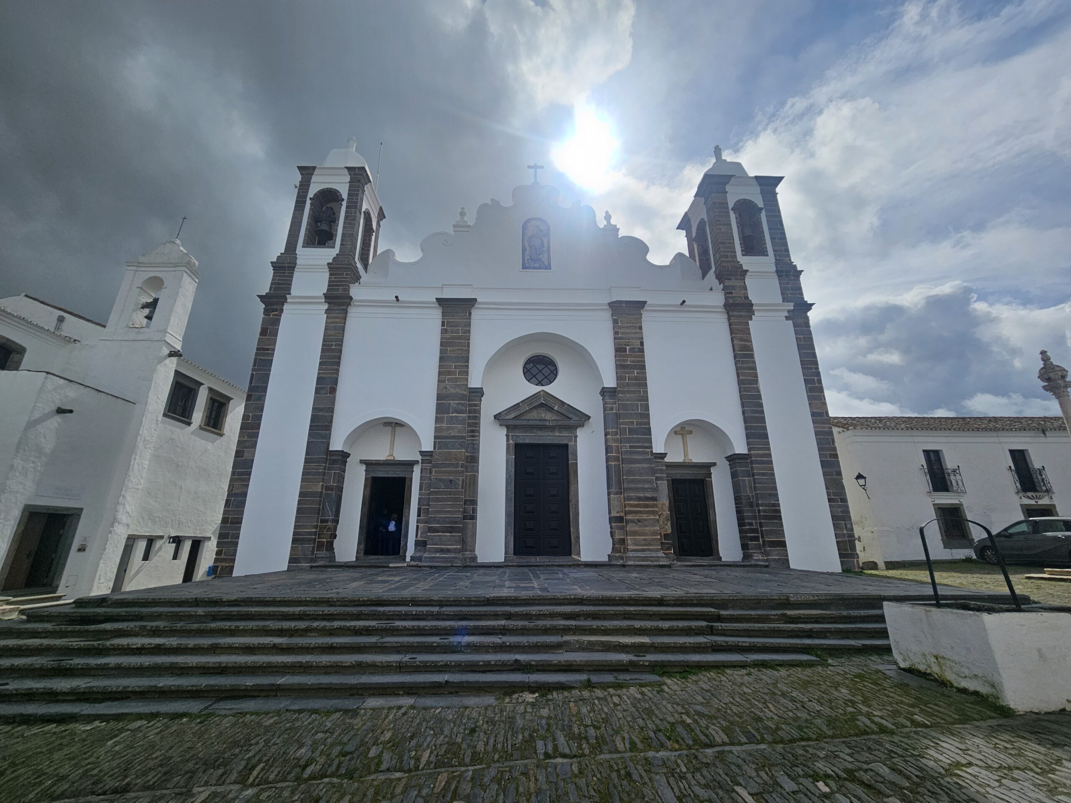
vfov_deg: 89.9
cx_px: 536
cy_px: 402
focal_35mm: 13
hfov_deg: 106.2
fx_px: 402
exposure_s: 1/6601
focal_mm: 2.2
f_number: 2.2
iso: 50
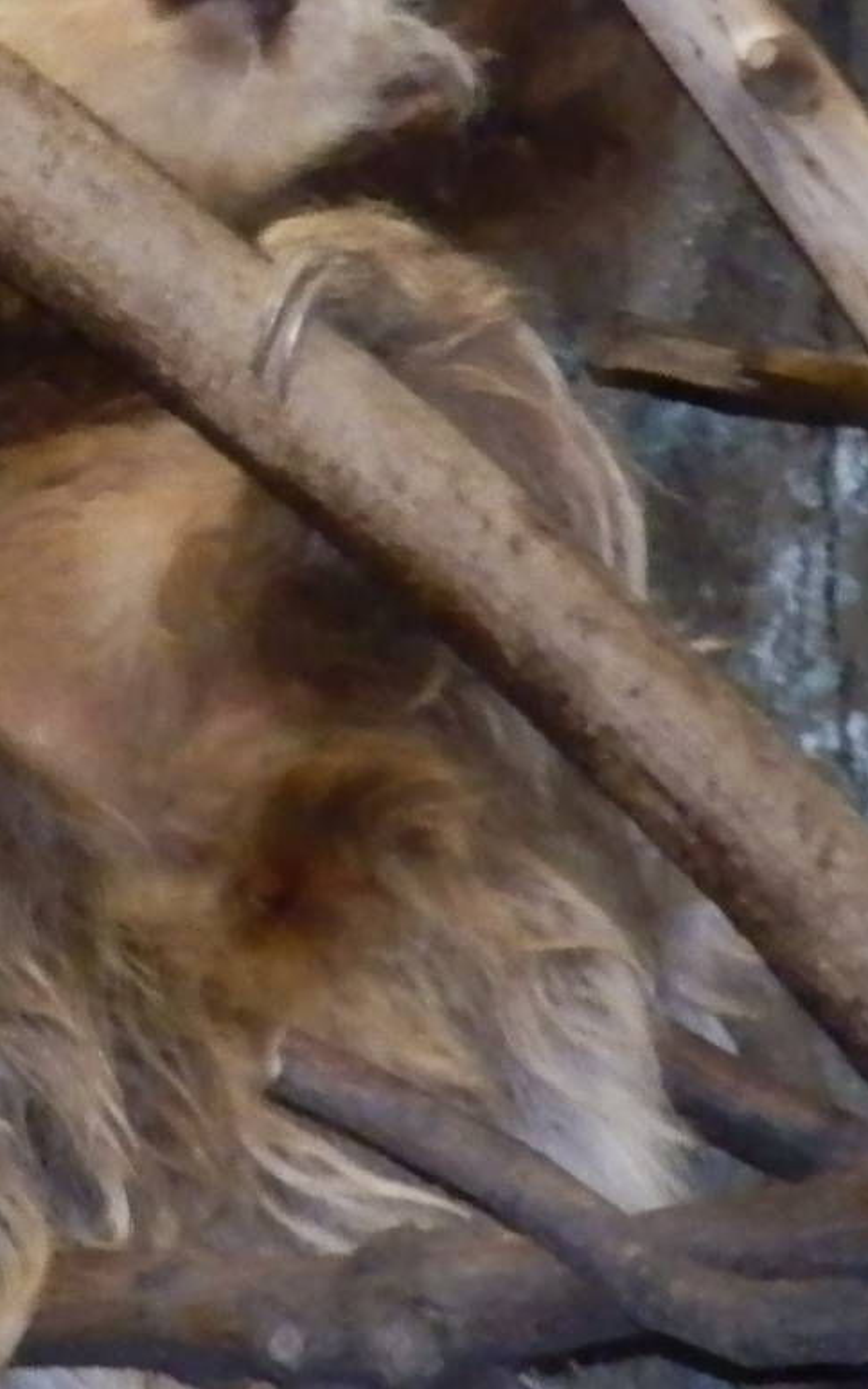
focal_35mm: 373
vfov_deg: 5.6
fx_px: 14120
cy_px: 313
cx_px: -31
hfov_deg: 3.5
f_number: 4.6
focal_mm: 30.48
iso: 1000
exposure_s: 1/160
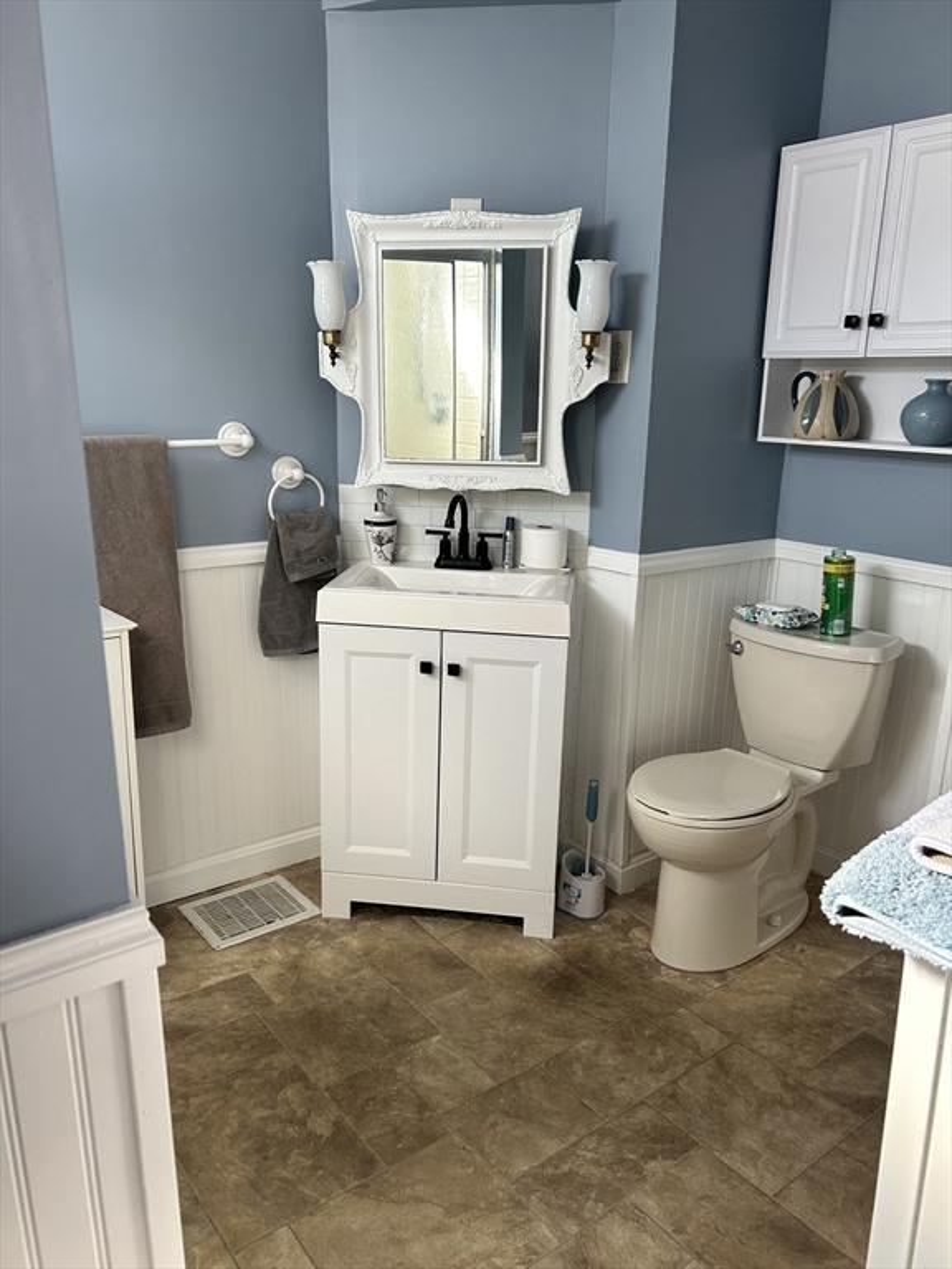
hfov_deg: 53.1
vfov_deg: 67.3
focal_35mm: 26
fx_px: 953
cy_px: 634
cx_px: 476
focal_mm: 5.7
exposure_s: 1/121
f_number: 1.5
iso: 125
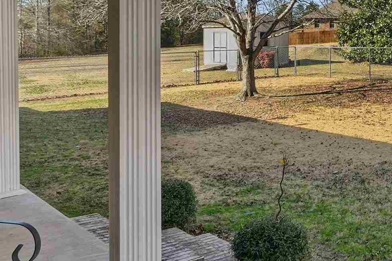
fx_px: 501
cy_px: 47
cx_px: 508
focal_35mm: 46
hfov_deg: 32.4
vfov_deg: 28.5
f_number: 9
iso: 250
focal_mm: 10
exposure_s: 1/800
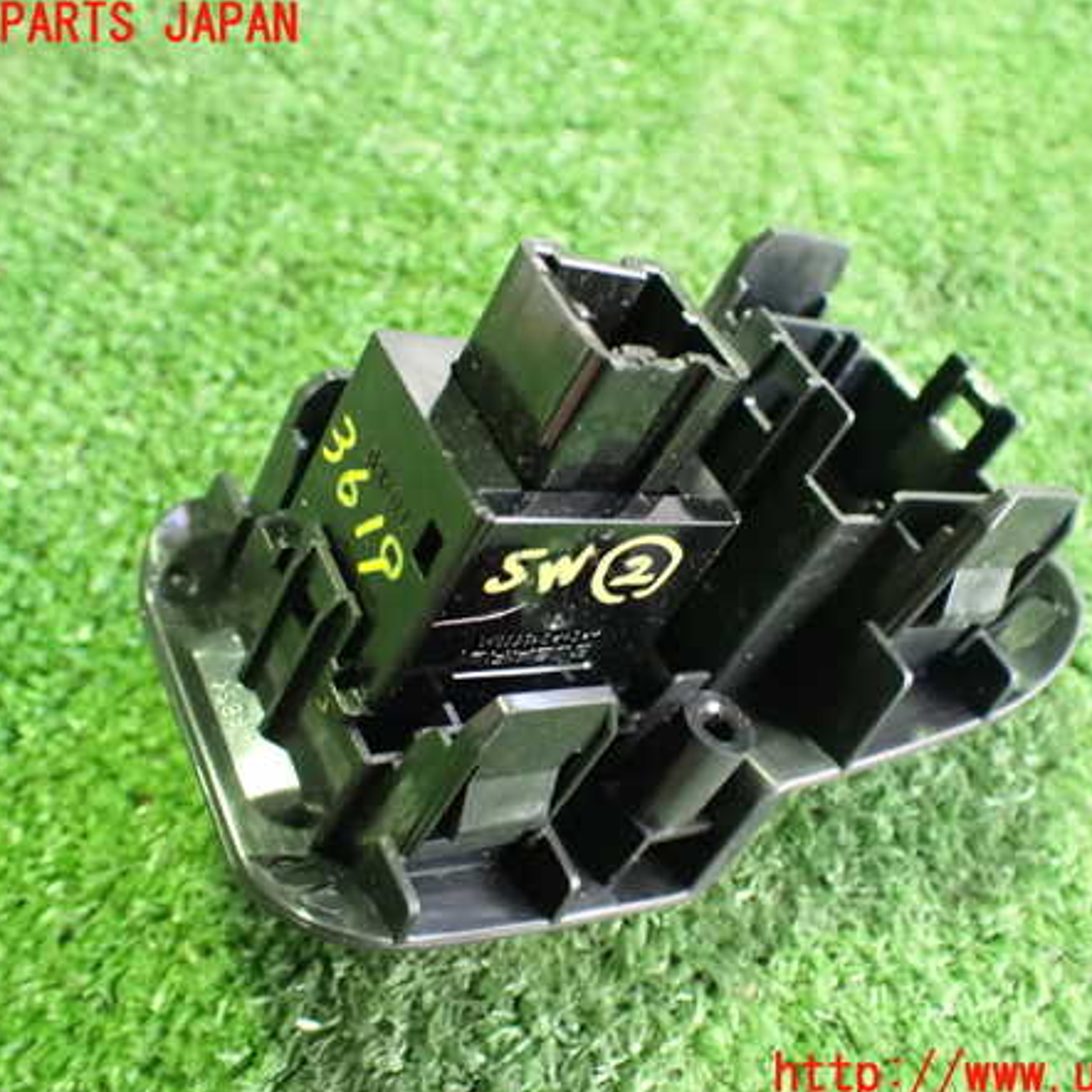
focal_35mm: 36
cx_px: 590
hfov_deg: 46.0
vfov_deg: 46.0
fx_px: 1285
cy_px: 551
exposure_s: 1/30
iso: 1250
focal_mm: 5.4
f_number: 2.3
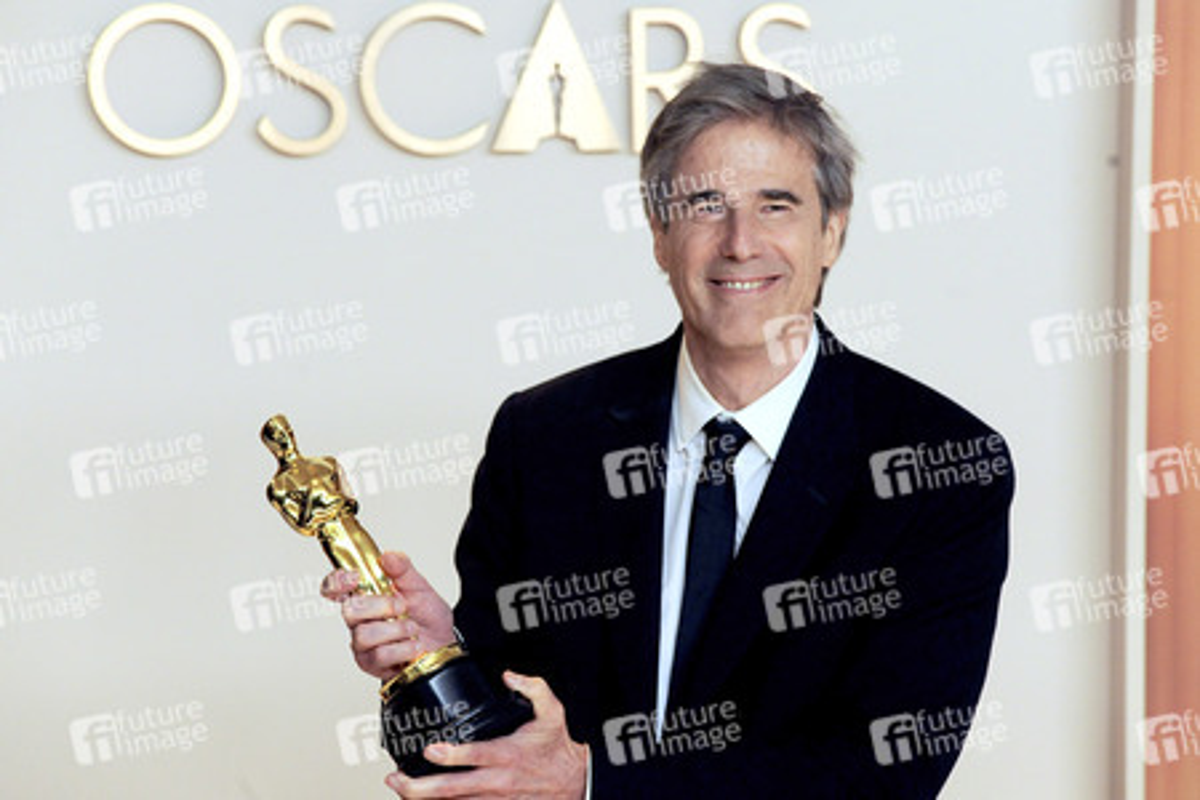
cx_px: 600
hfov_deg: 11.1
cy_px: 400
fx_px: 6166
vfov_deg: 7.4
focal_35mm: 185
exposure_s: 1/200
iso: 2000
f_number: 5.6
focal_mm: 185
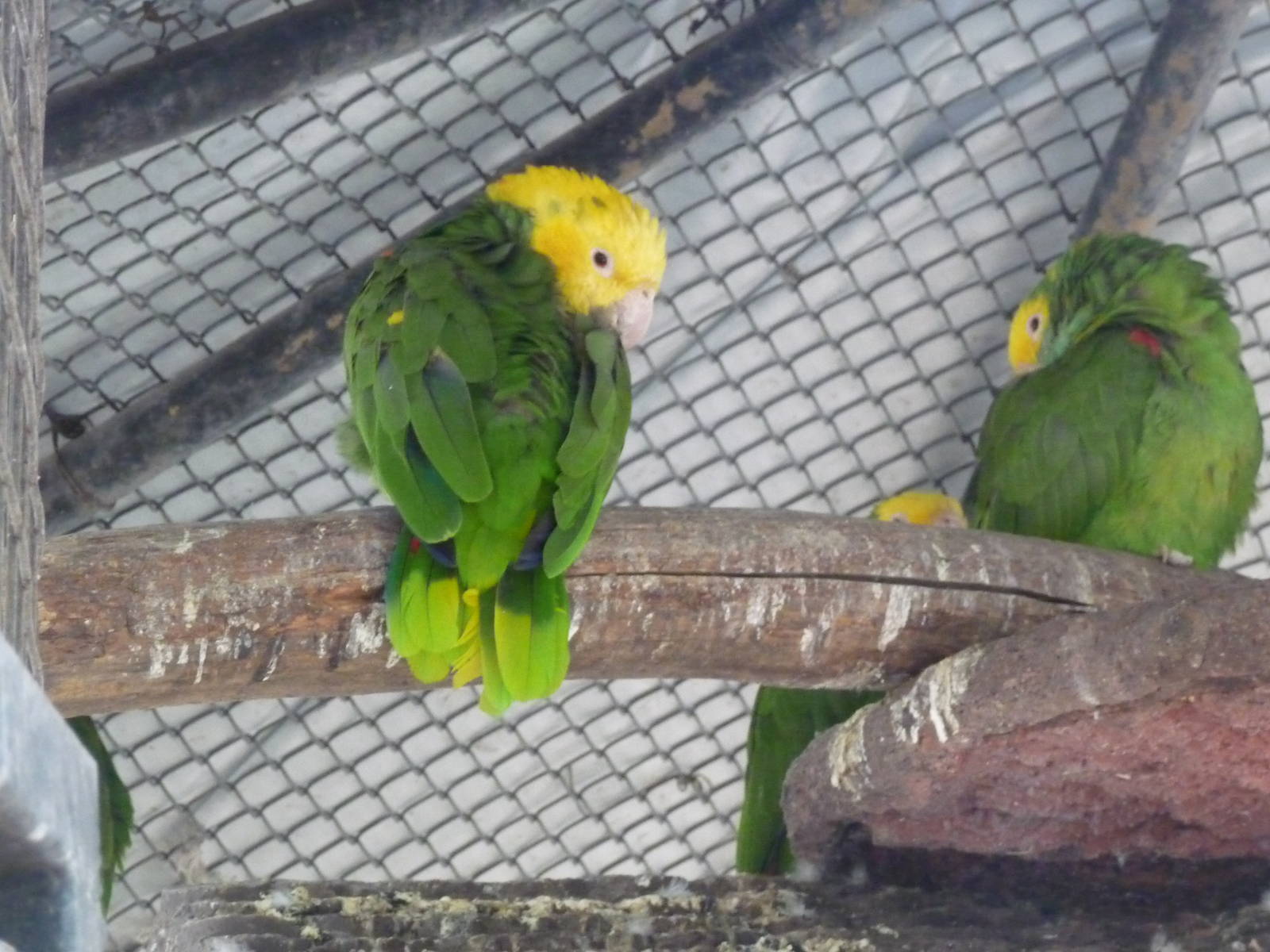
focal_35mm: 119
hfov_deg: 16.6
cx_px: 635
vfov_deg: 12.5
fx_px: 4366
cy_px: 476
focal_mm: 20.3
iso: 800
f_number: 4.7
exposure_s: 1/13
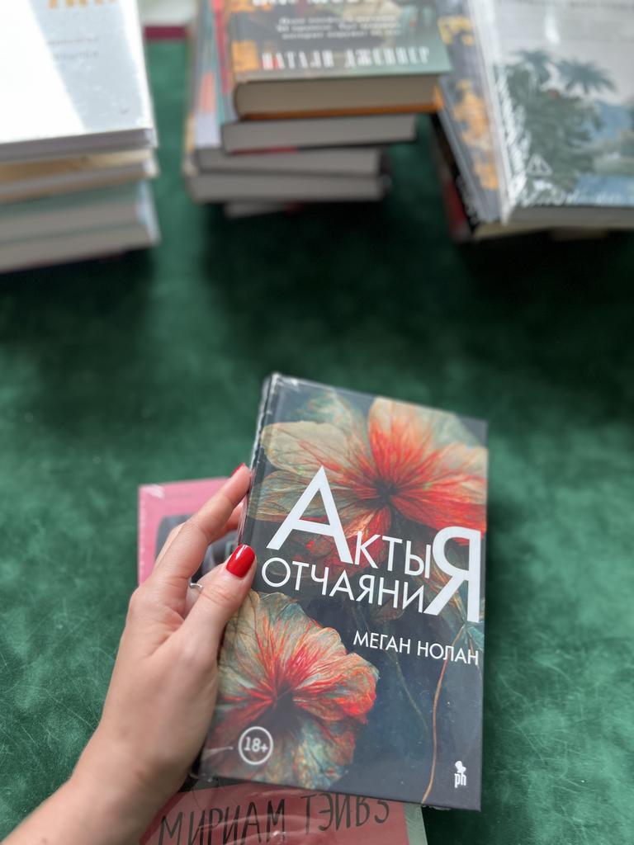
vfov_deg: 67.3
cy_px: 422
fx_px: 635
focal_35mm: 26
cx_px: 317
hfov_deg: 53.1
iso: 100
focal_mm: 5.7
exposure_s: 1/58
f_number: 1.5
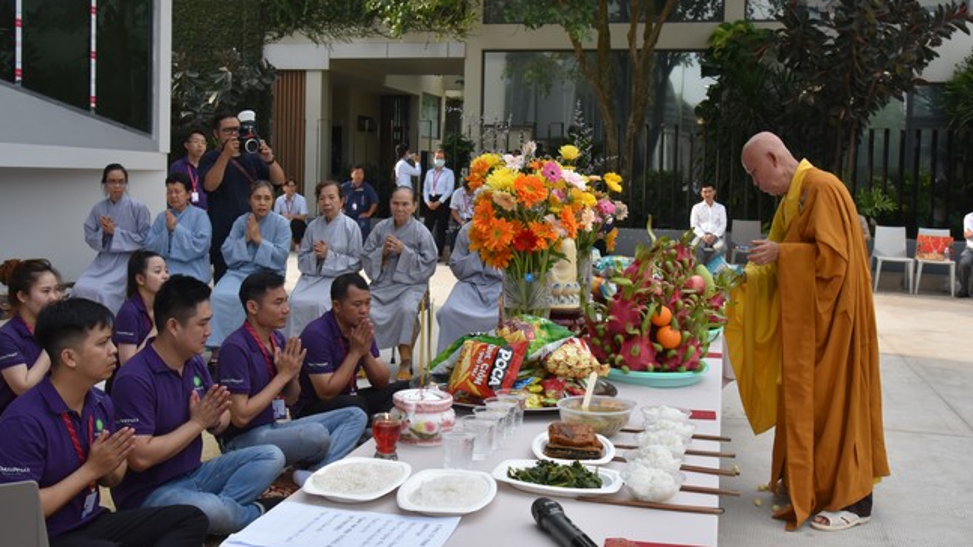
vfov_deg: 29.7
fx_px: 1032
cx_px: 486
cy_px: 230
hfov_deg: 50.5
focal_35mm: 40
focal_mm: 38
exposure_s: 1/400
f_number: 10
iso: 1600
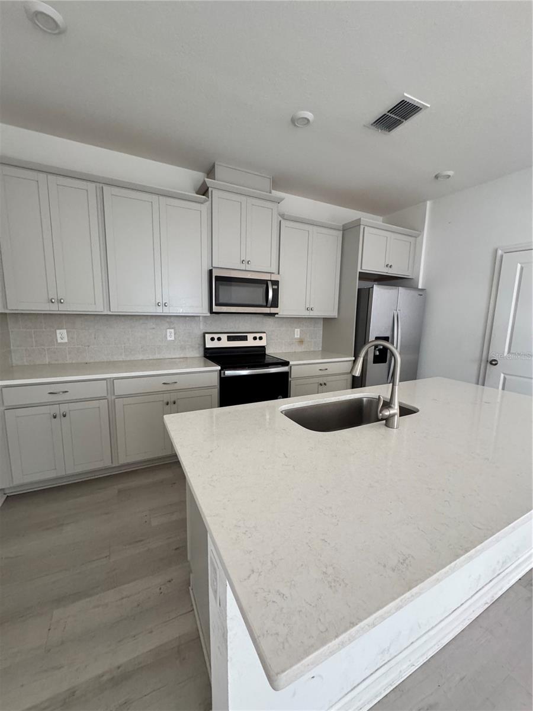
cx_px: 266
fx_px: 287
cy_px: 356
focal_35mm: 14
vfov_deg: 102.1
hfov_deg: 85.7
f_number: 2.2
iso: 320
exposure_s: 1/90
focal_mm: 2.22
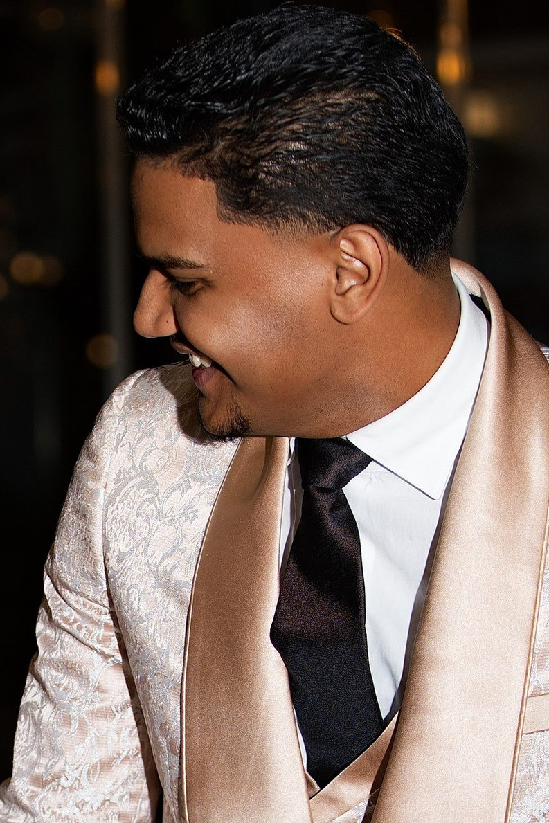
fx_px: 5168
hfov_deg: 6.1
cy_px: 896
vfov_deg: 9.0
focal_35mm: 226
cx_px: -96
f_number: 2.8
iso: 200
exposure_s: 1/160
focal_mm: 70
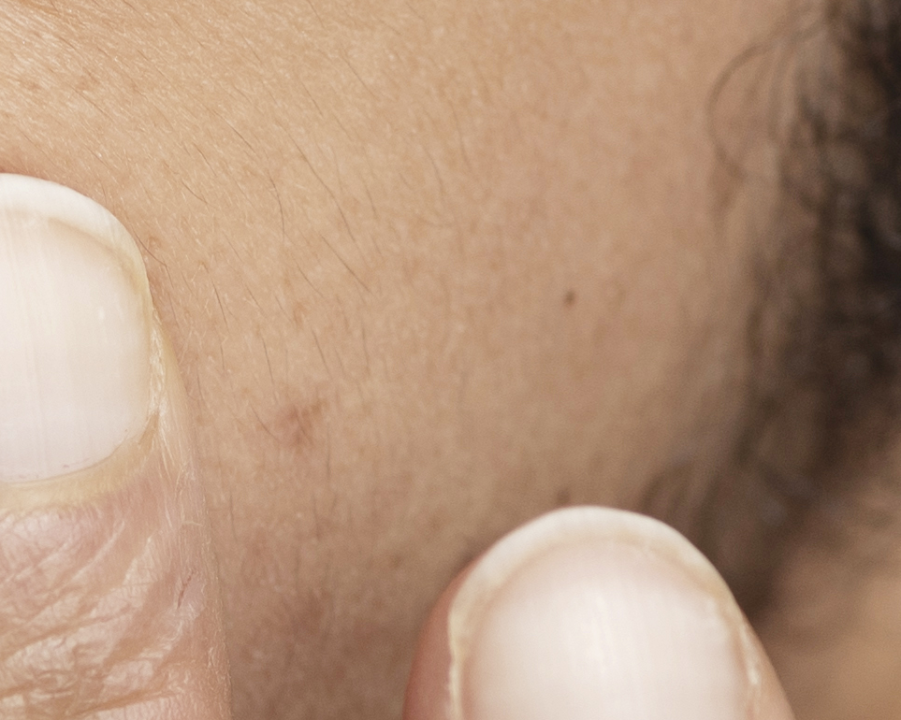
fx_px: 16423
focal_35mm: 616
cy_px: 483
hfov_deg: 3.1
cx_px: -1026
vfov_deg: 2.5
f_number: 5.6
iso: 250
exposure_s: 1/200
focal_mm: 105
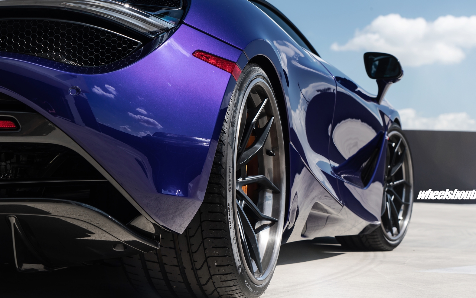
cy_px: 136
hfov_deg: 23.8
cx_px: 255
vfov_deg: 15.0
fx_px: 1129
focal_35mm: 87
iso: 160
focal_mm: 70
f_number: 7.1
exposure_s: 1/160
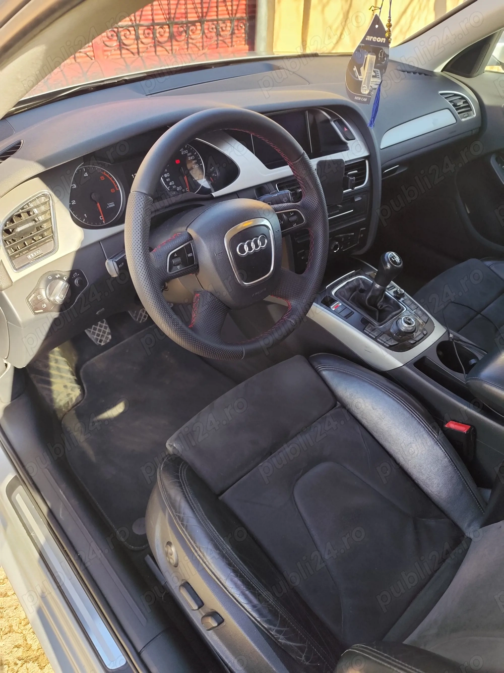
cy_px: 336
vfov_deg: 73.9
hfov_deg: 58.9
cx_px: 252
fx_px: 447
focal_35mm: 23
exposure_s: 1/100
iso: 64
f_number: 1.65
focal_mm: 6.14
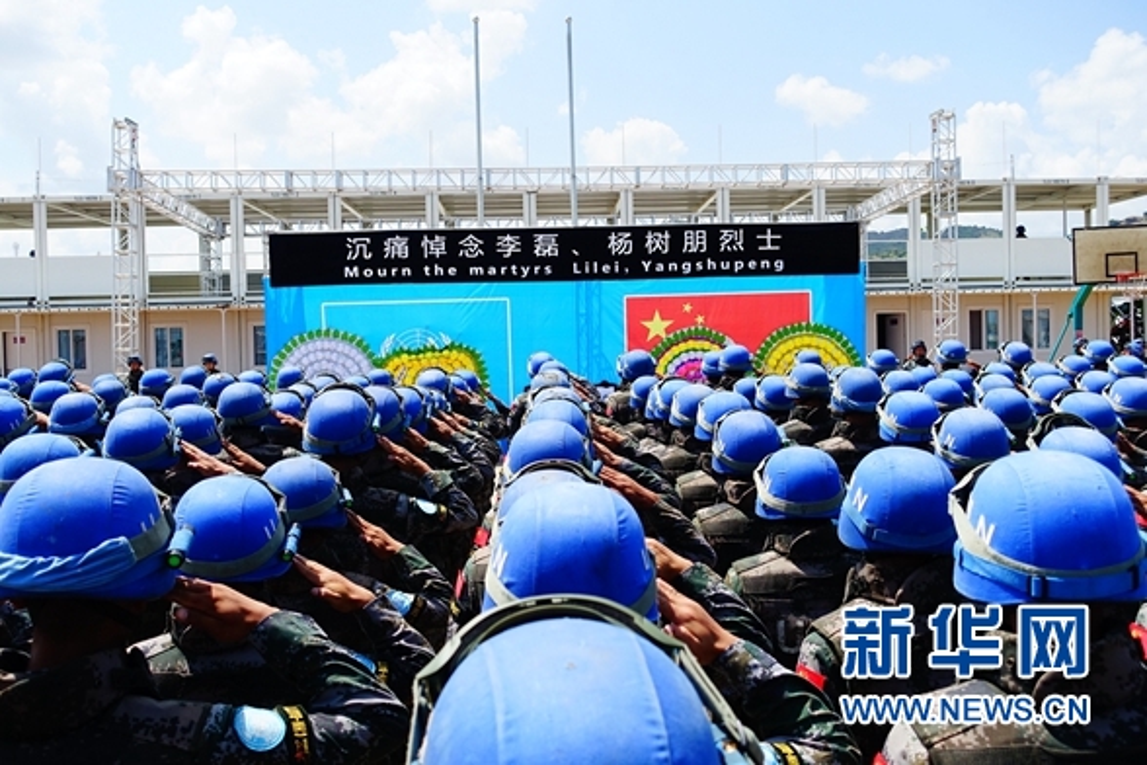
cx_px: 574
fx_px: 1242
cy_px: 382
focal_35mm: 39
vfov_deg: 34.2
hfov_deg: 49.6
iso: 125
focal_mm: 14.3
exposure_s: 1/160
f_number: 4
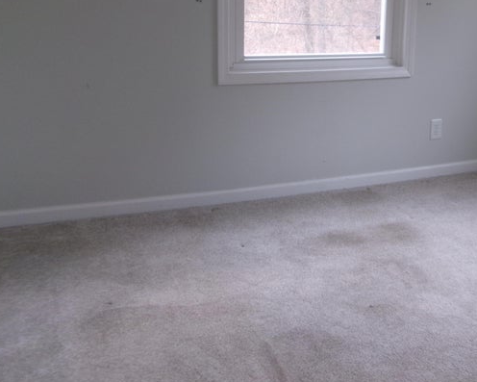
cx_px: 367
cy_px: 117
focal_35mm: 47
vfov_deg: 31.8
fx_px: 664
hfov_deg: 38.4
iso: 134
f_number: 3.9
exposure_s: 1/34
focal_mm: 5.1
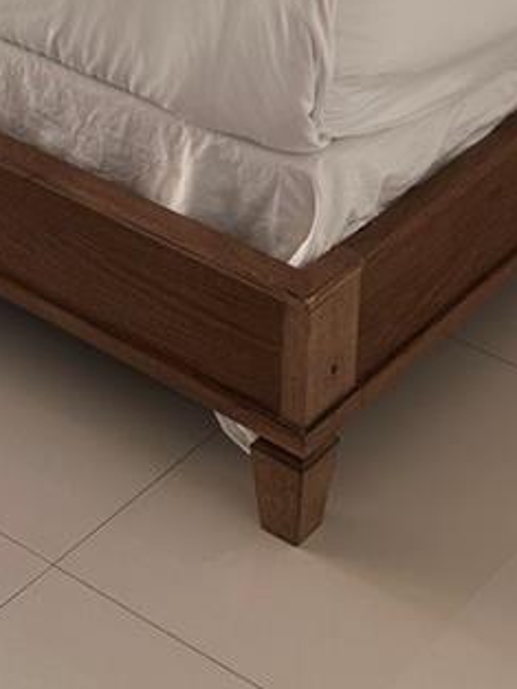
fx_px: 1831
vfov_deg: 19.0
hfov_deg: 16.1
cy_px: -313
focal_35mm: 92
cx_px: 277
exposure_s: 1/121
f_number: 1.78
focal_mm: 6.86
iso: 64
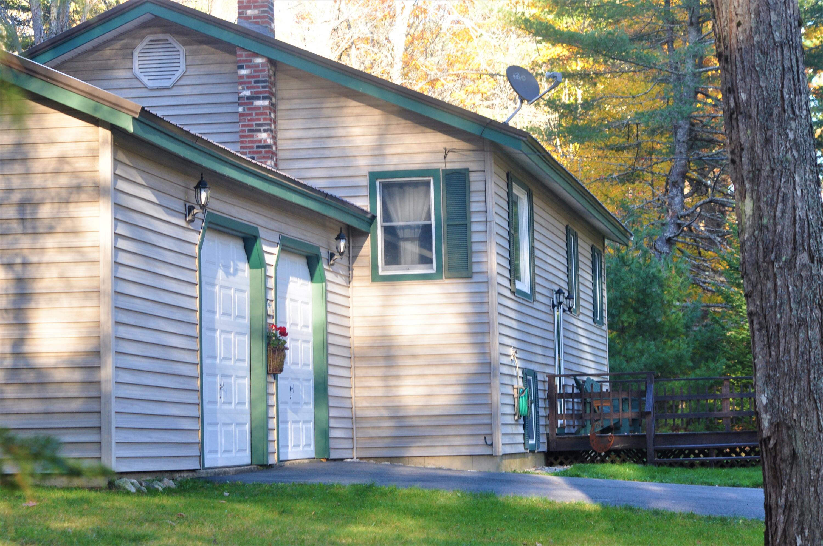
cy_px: 273
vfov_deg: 13.0
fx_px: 2397
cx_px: 412
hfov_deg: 19.5
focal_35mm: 105
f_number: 8
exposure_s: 1/60
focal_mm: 70
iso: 400
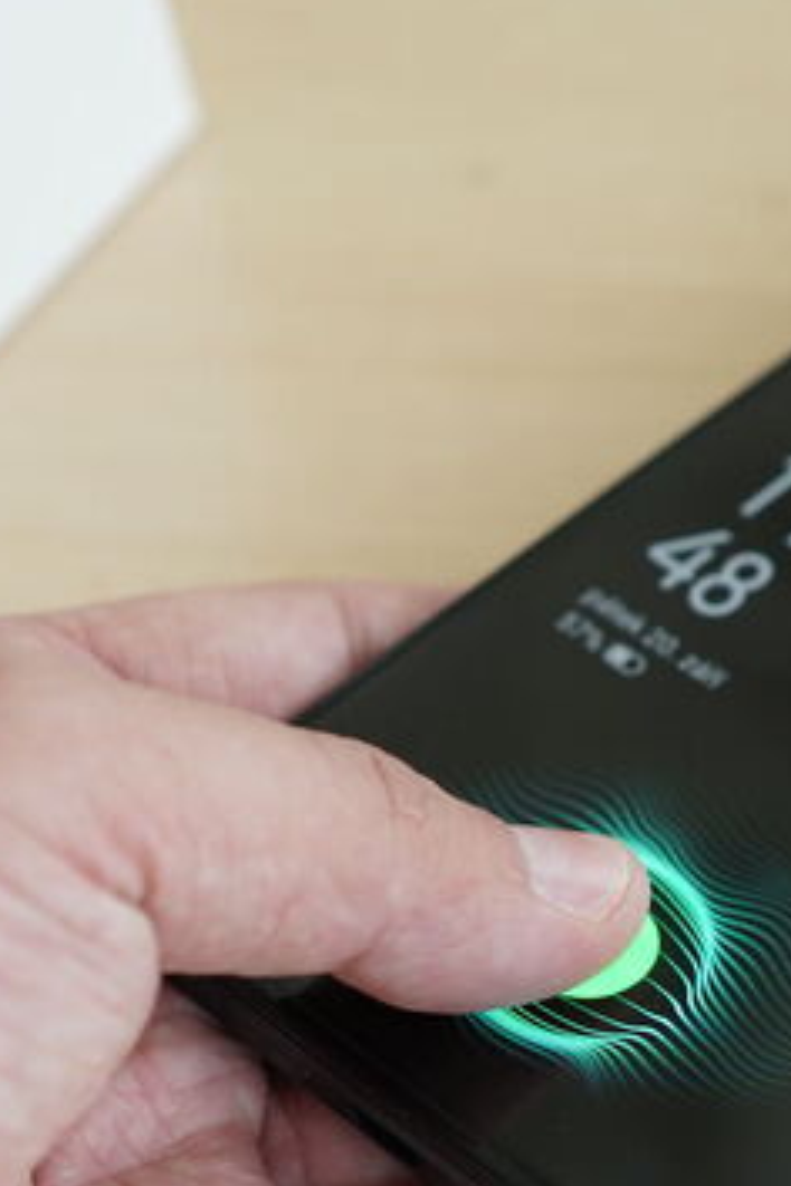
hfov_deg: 9.2
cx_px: 493
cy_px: 868
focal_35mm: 149
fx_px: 4910
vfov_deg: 13.7
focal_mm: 55
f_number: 3.5
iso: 1250
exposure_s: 1/320
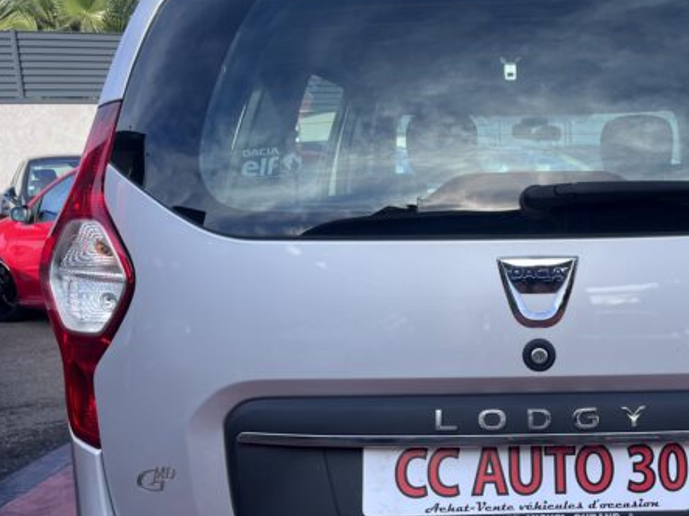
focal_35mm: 47
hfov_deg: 39.2
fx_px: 935
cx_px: 527
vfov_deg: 30.6
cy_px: 351
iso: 50
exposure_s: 1/913
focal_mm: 5.1
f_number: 1.6
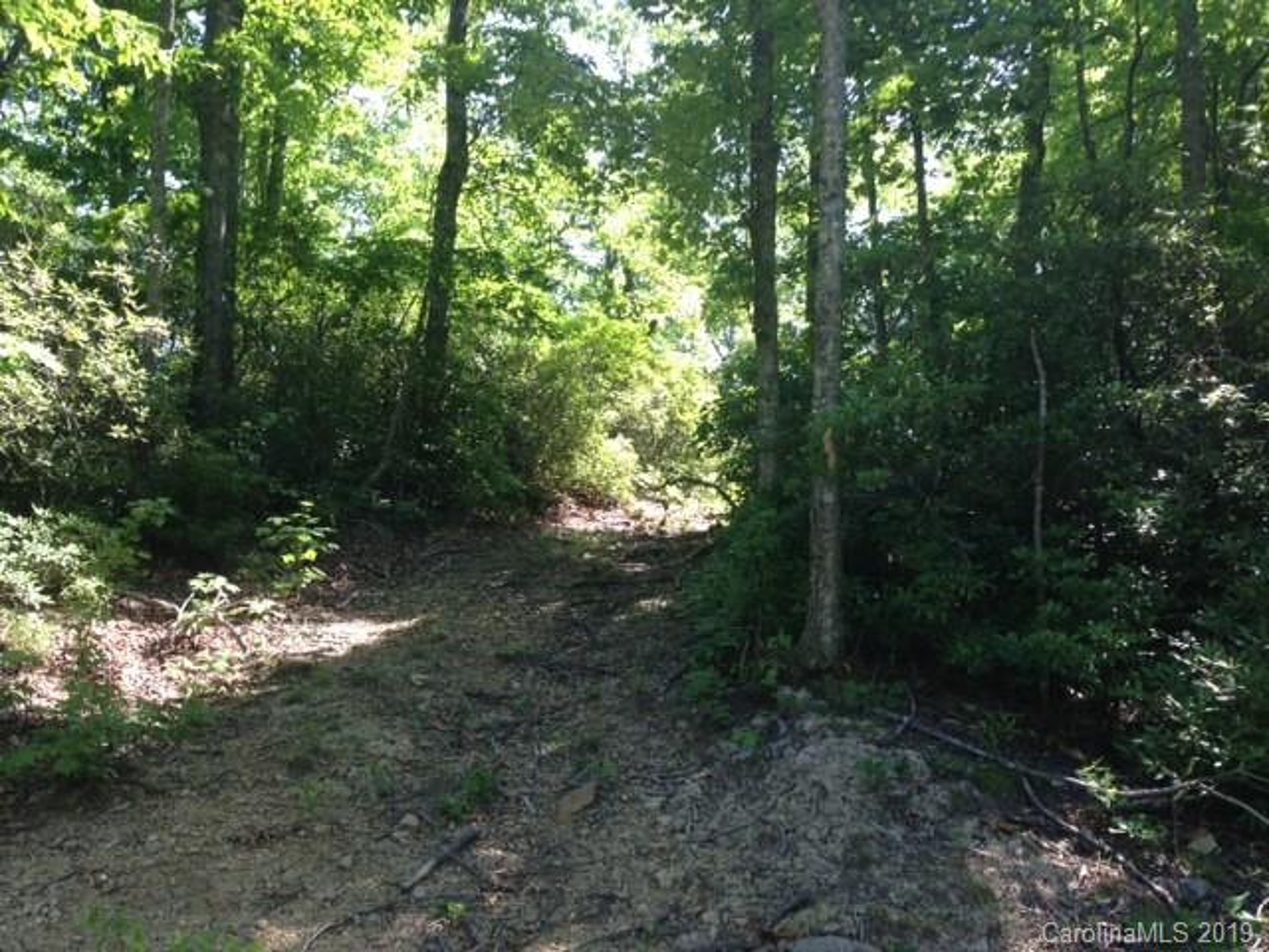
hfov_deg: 55.4
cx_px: 634
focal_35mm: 33
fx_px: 1210
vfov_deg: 42.9
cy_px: 476
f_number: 2.4
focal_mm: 4.13
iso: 50
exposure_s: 1/149
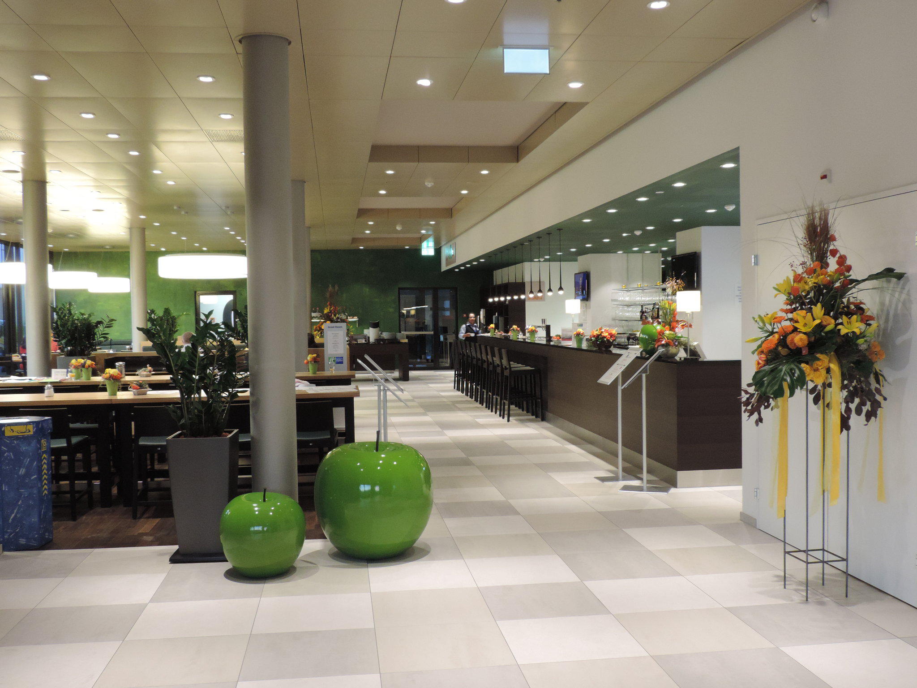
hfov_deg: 52.6
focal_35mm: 35
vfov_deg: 40.7
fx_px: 927
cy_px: 344
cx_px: 458
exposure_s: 1/20
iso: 400
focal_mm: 6.2
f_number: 3.3
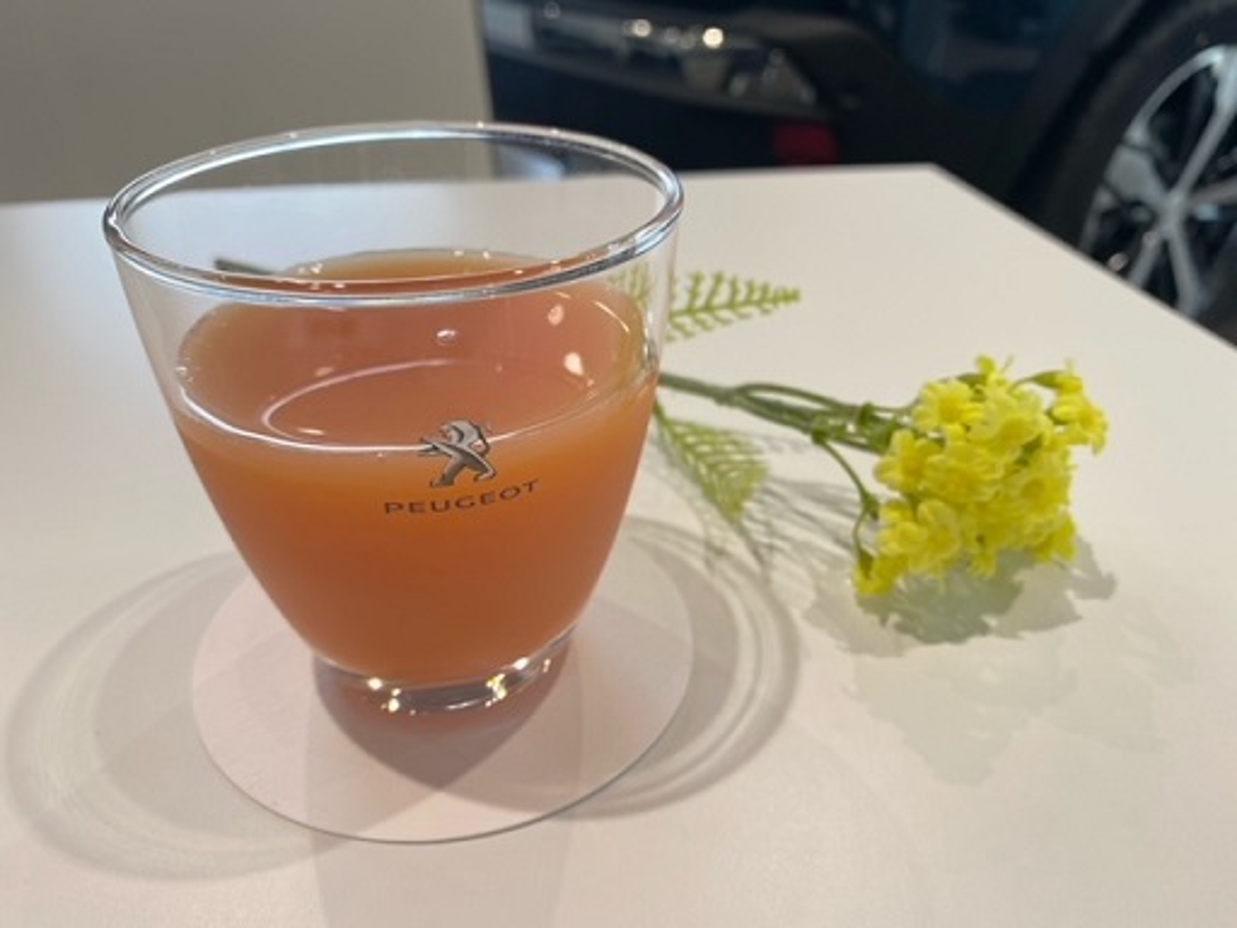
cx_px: 618
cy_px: 464
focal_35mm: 26
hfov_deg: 67.3
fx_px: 929
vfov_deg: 53.1
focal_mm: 4.25
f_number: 1.8
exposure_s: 1/175
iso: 32
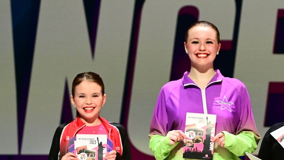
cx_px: 286
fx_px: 1898
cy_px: 184
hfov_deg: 8.5
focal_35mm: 252
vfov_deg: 4.8
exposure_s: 1/800
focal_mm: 110
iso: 3200
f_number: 2.8
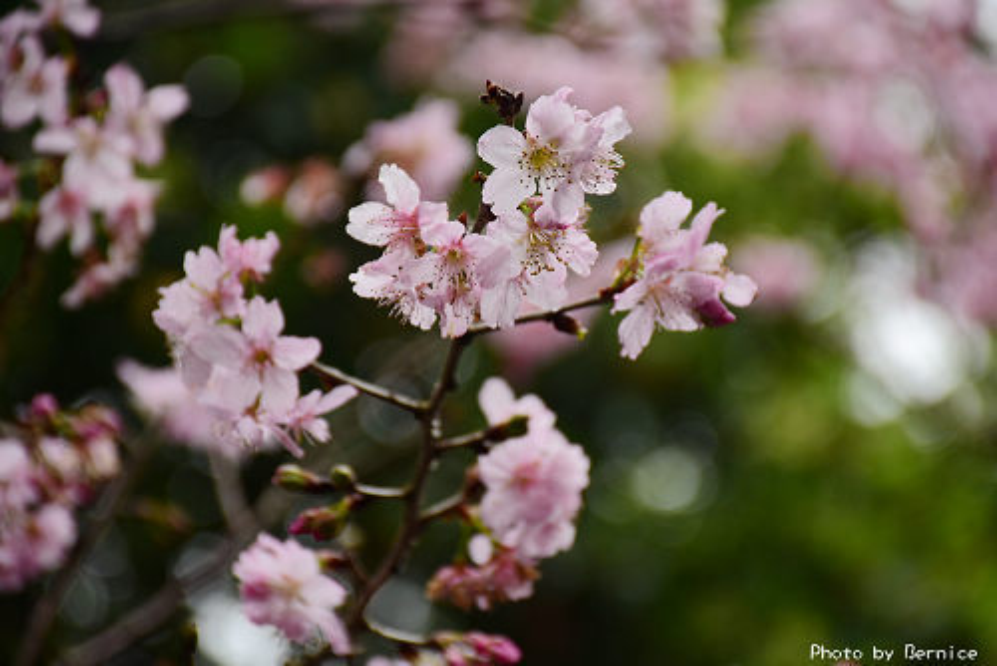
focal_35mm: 210
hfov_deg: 9.8
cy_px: 333
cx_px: 498
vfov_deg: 6.6
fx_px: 5819
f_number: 6.3
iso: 500
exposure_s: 1/250
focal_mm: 140
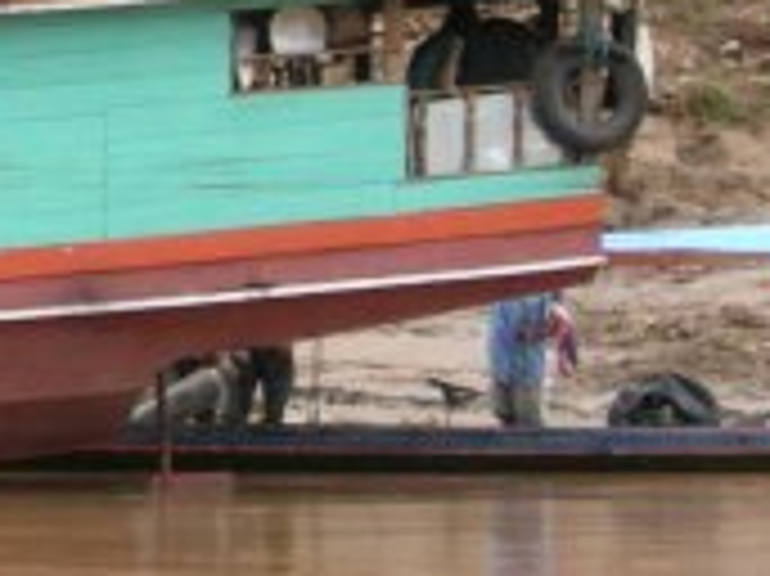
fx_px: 8580
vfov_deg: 3.8
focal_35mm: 386
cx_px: -324
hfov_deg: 5.1
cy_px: -346
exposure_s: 1/60.7
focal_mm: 21.5
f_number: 4.7
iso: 91
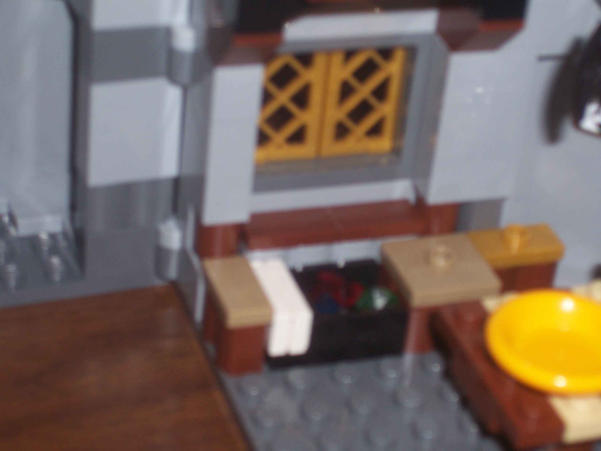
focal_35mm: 102
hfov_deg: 19.3
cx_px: 300
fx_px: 1771
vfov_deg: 14.5
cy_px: 226
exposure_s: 1/90
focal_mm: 16.8
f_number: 4.6
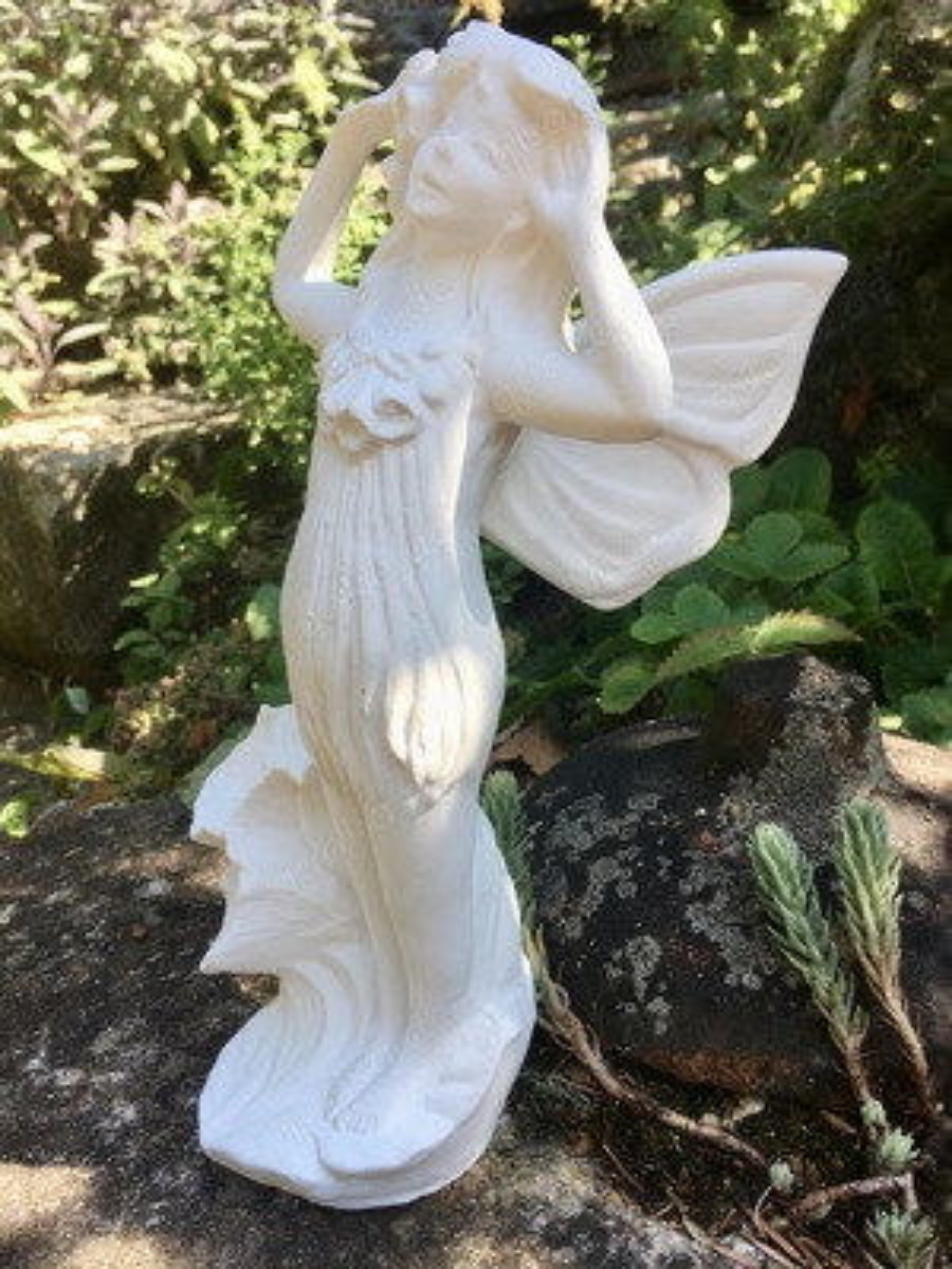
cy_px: 634
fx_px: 1063
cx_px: 476
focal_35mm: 29
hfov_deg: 48.2
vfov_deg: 61.7
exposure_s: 1/291
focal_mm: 4.15
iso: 25
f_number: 2.2
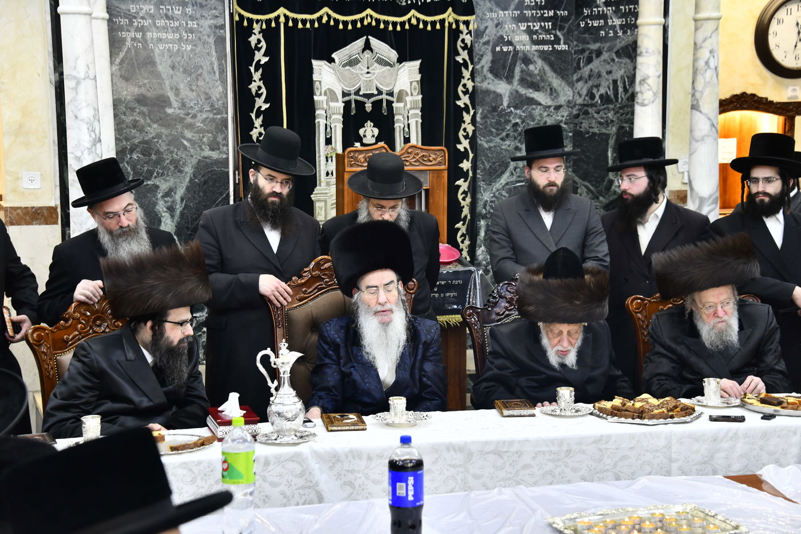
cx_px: 400
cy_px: 267
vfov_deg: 18.9
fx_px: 1602
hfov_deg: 28.1
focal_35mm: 72
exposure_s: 1/125
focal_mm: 72
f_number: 5.6
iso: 800
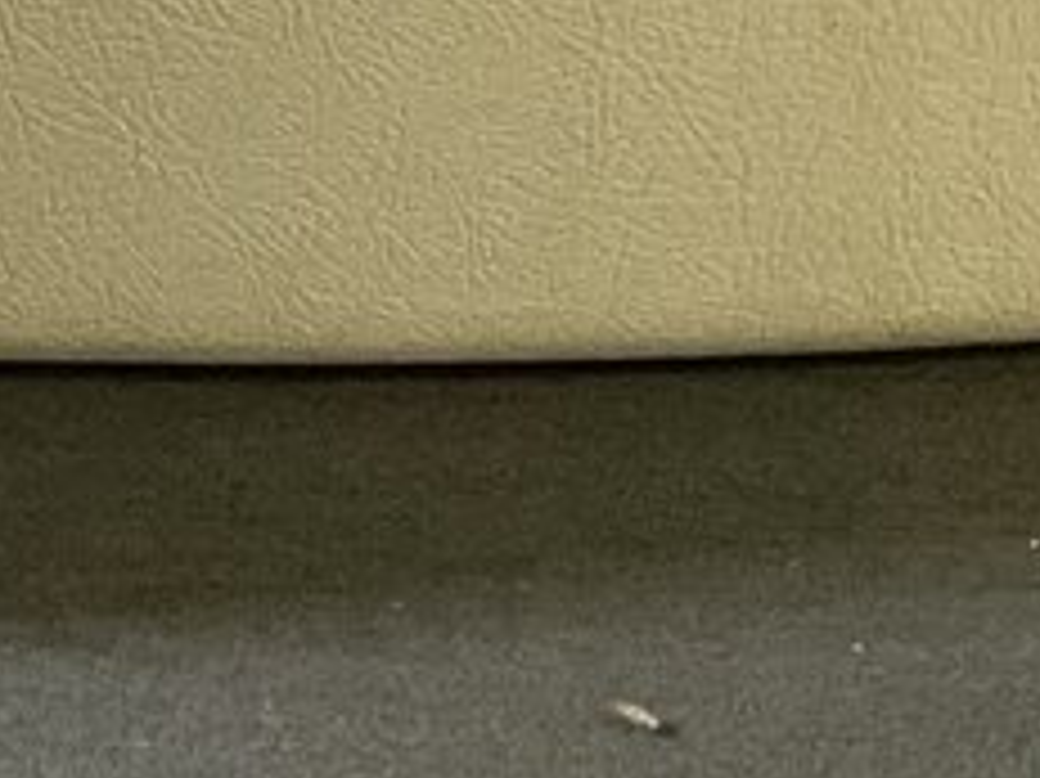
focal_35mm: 190
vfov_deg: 7.5
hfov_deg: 9.2
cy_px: -803
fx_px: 5705
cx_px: -1546
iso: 80
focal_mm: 3
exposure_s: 1/60
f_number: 1.8
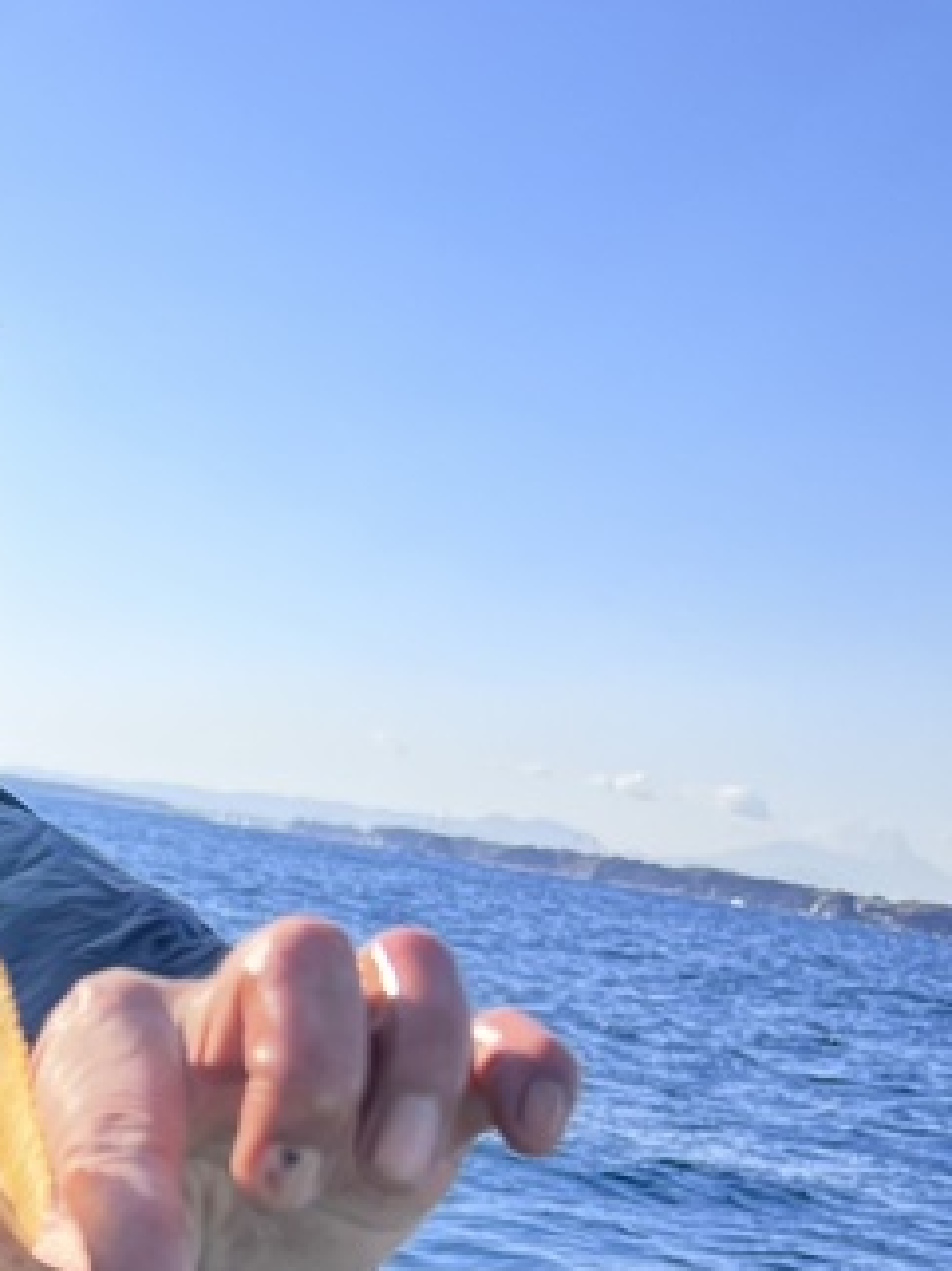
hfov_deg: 19.6
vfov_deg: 26.7
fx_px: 2534
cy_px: 1255
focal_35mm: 69
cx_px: -280
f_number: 1.5
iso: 50
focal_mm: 5.7
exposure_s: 1/1280
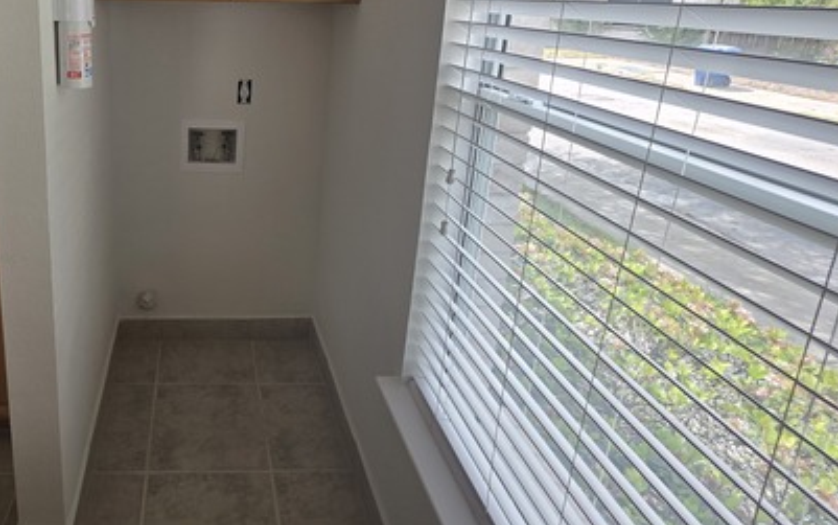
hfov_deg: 74.2
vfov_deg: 52.1
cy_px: 115
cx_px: 213
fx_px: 503
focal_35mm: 22
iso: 40
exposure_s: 1/251
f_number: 1.9
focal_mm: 2.2
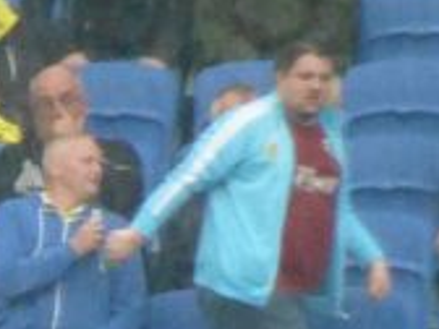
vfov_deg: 0.4
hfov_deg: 0.6
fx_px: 43410
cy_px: 776
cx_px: -915
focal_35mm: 3423
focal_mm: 86
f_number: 6.4
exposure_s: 1/200
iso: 800
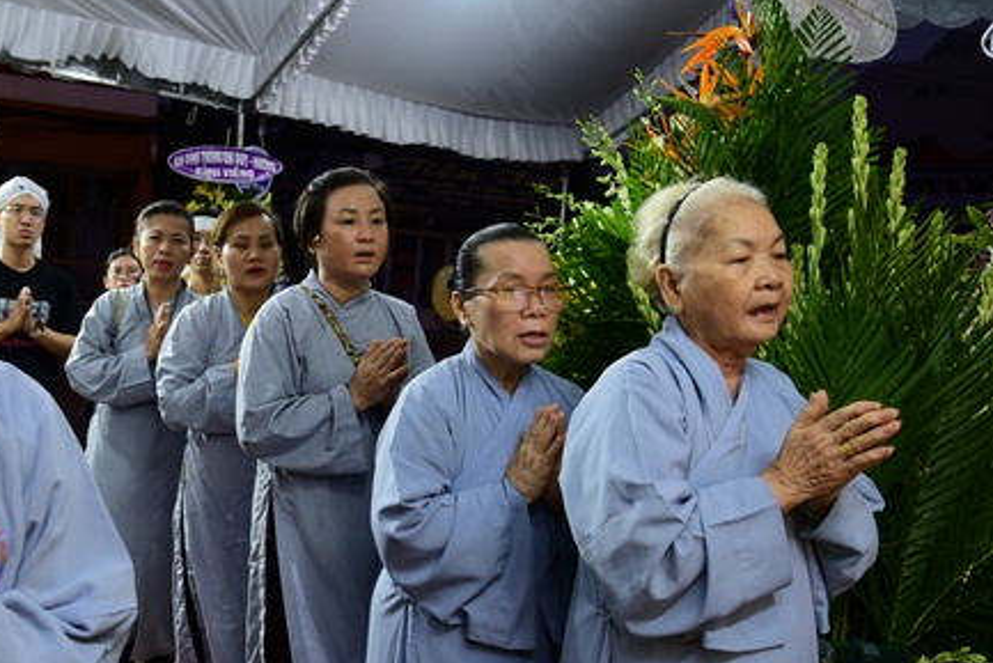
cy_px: 360
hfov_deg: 51.5
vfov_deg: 36.9
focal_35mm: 36
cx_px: 289
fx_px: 993
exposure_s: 1/15
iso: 320
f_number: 4
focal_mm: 24
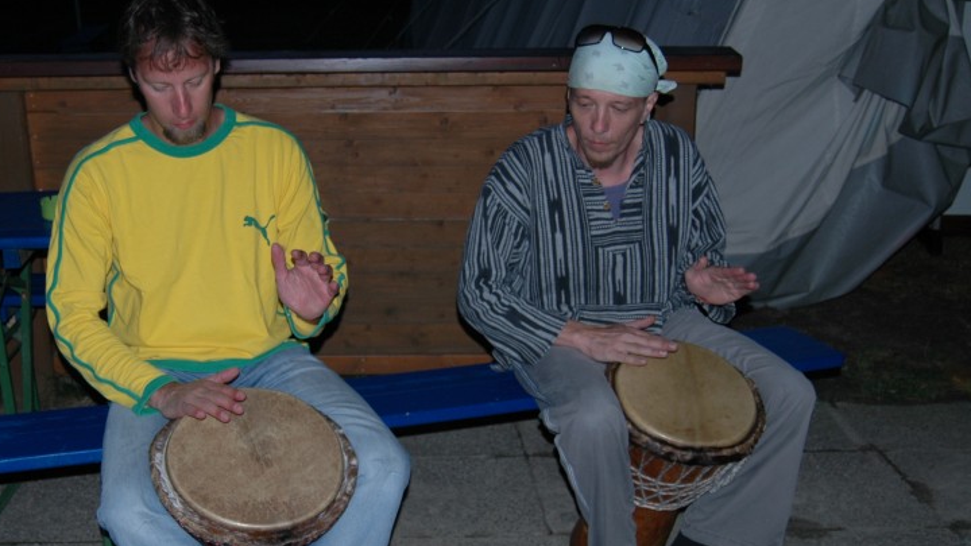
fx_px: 1313
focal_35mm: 51
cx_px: 370
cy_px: 351
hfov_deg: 40.3
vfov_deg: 23.4
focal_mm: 26
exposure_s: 1/60
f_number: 4.2
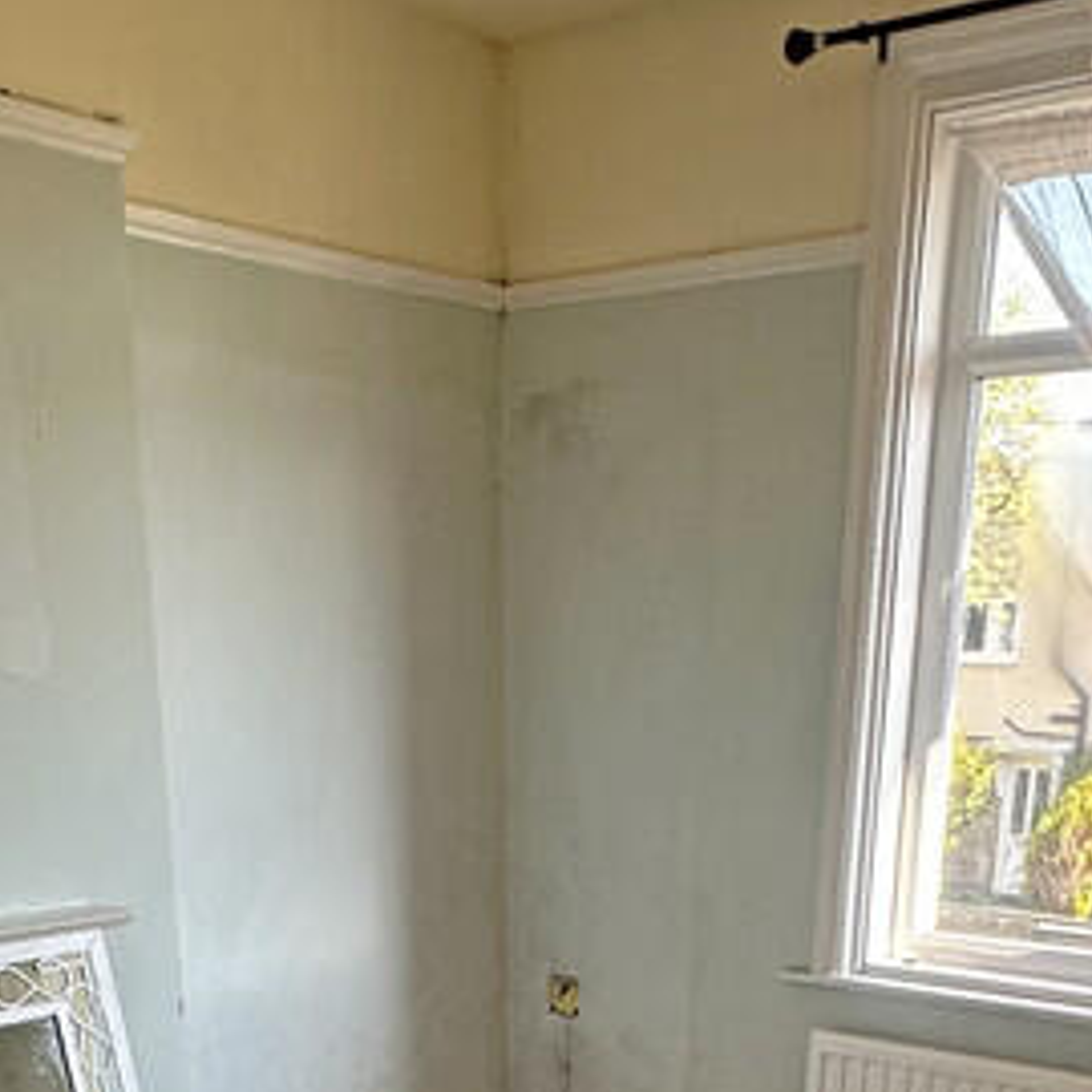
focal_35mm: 47
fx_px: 1677
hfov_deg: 36.1
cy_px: 1314
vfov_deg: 30.5
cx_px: 546
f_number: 2.2
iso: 100
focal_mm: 2.22
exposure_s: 1/99
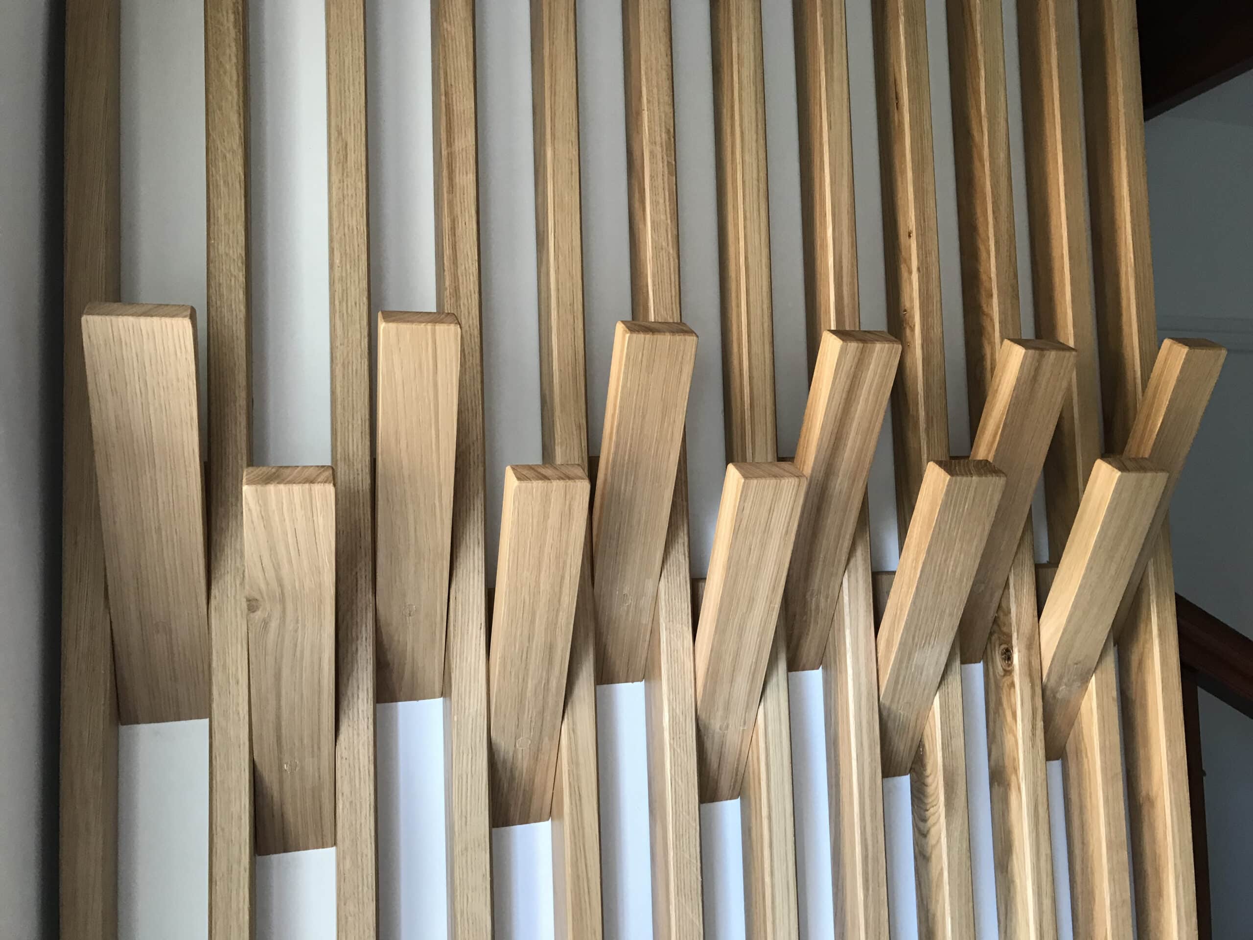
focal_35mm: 28
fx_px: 1014
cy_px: 470
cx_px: 626
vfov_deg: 49.7
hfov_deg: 63.4
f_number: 1.8
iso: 50
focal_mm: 3.99
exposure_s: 1/17
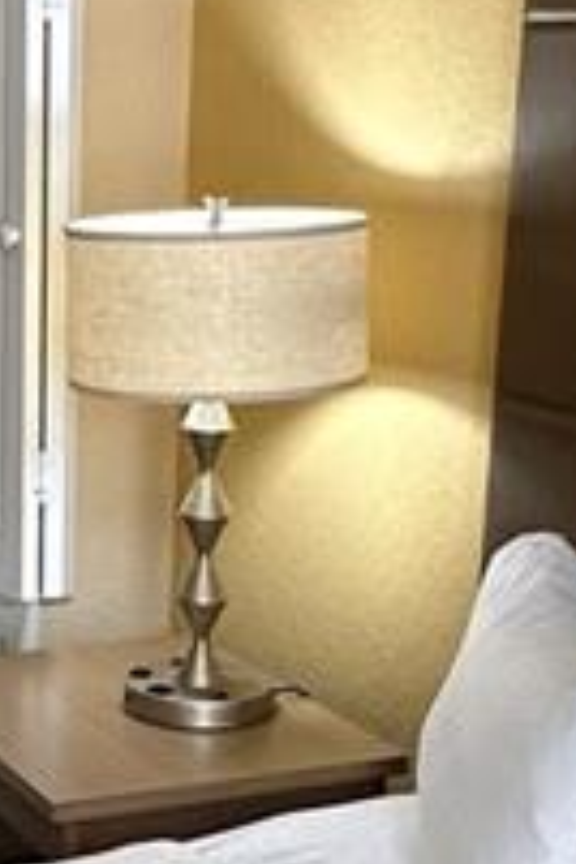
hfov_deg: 15.5
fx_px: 2088
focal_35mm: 87
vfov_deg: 23.3
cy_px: 593
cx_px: 30
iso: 200
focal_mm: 2.22
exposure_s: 1/60
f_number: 2.2
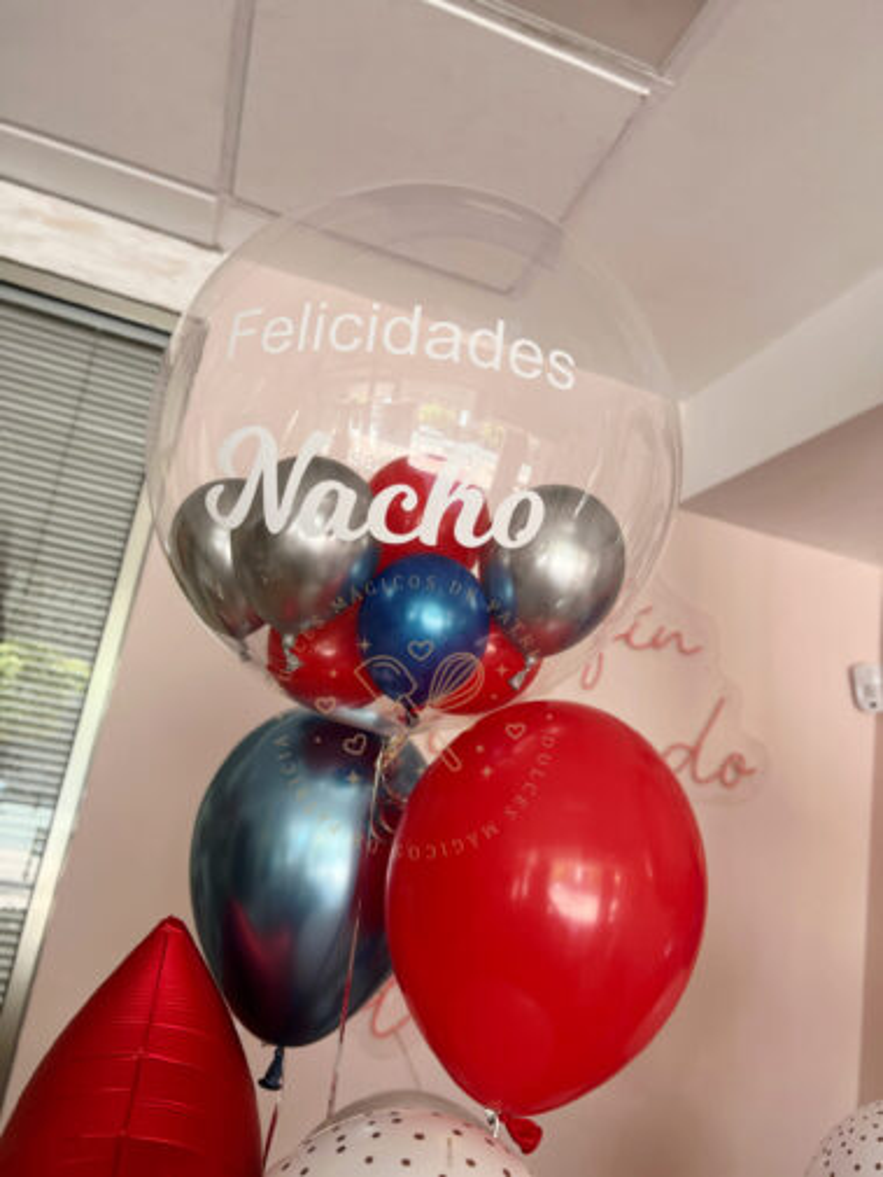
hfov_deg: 53.1
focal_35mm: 26
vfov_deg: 67.3
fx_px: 884
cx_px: 442
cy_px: 588
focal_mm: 5.7
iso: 50
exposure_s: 1/121
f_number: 1.5
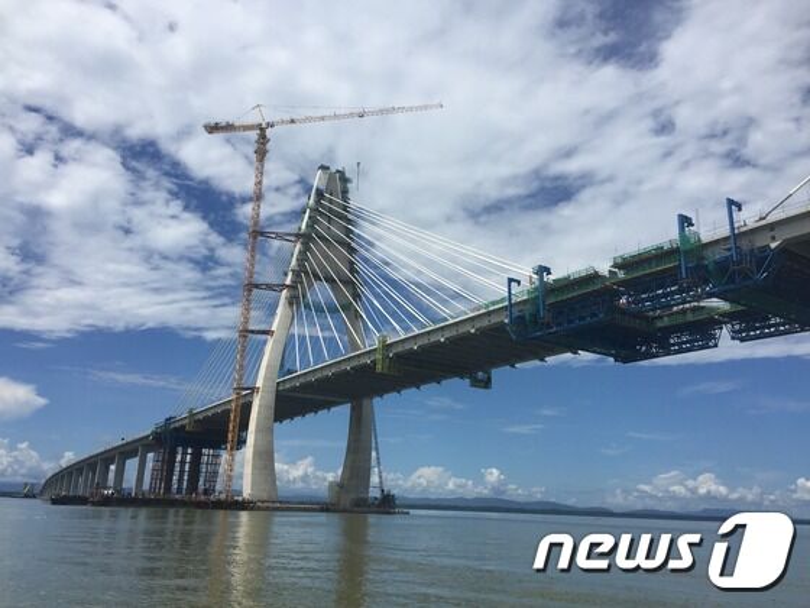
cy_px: 304
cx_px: 405
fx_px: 679
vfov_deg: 48.2
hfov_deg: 61.7
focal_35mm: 29
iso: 32
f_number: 2.2
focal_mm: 4.15
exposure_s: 1/4950
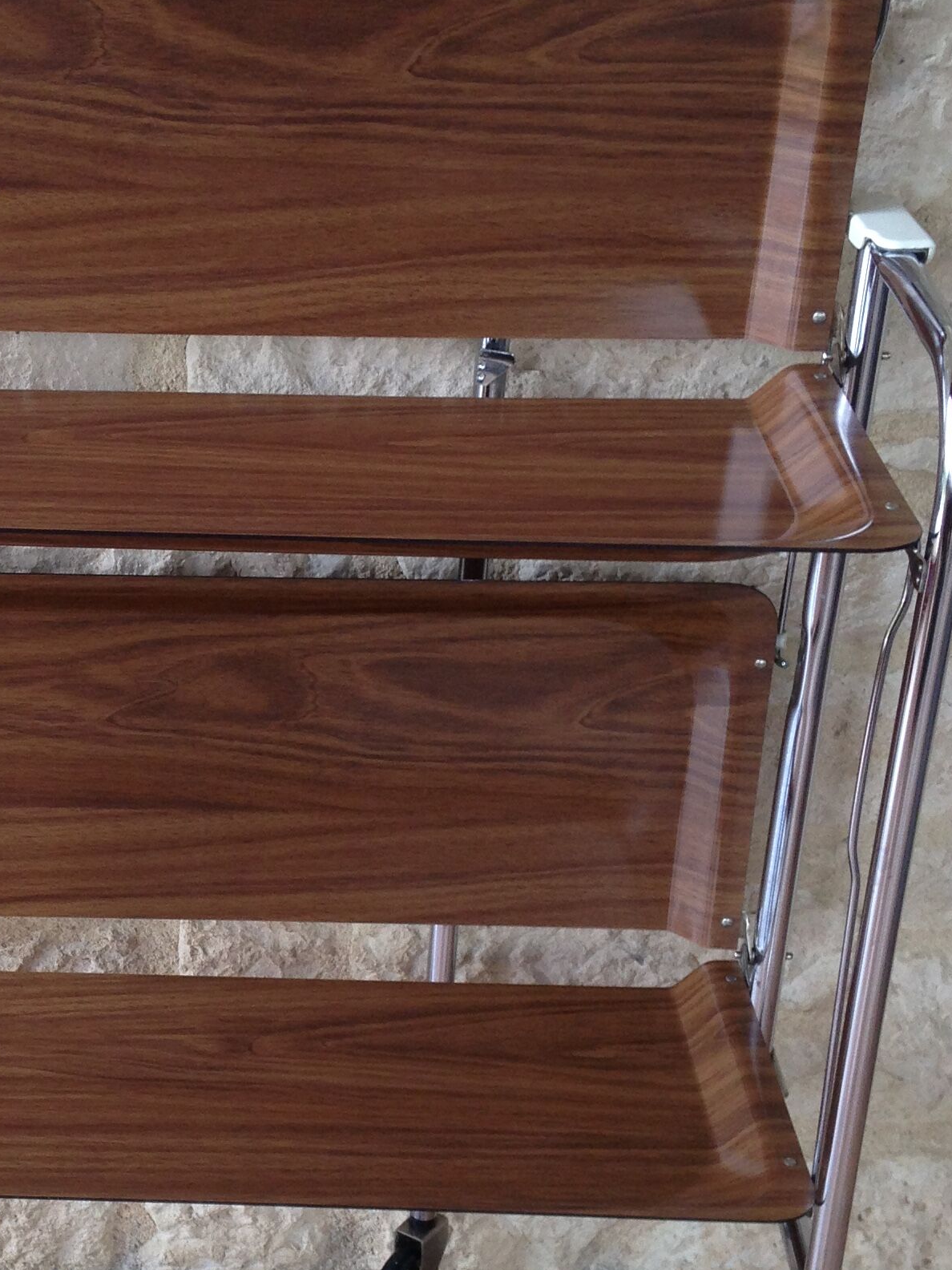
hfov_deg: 21.3
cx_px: 153
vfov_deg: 28.5
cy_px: 729
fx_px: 2493
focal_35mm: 68
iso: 80
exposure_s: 1/120
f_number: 2.4
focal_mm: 4.12
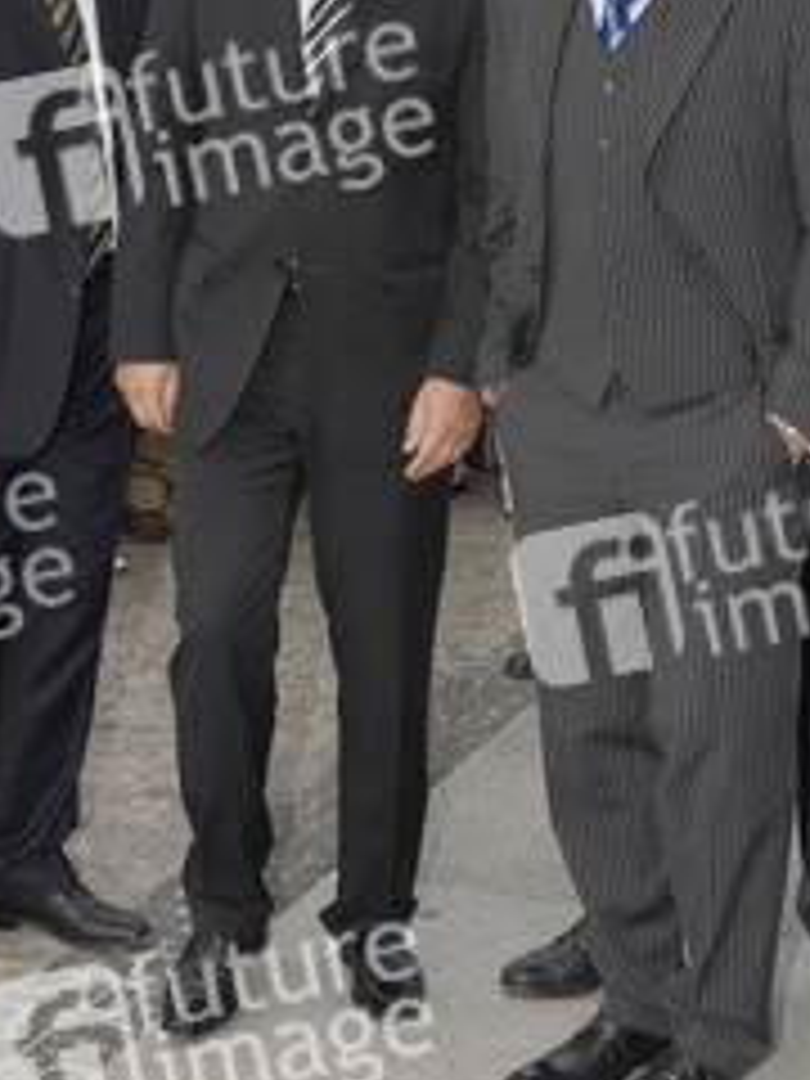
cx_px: 338
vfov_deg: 25.2
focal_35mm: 77
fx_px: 2402
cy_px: 356
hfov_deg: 19.1
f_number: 6.3
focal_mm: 32
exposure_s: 1/125
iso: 200
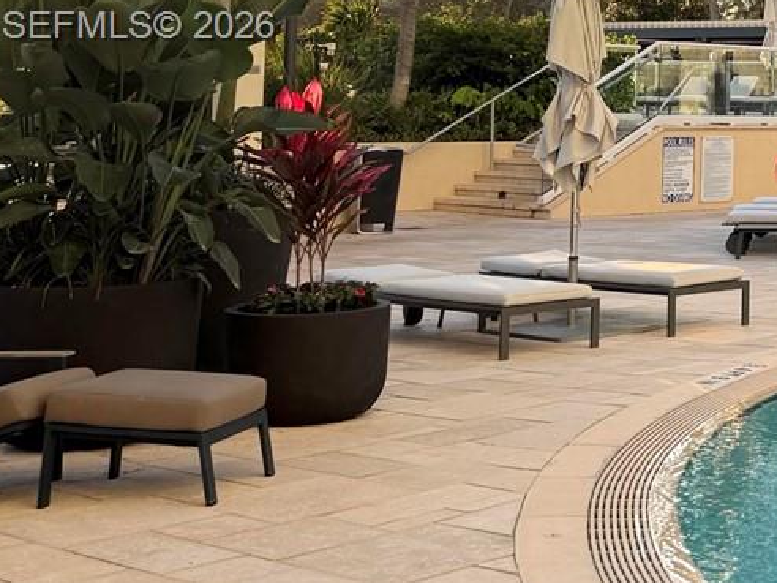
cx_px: 1047
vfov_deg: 18.5
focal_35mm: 78
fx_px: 1751
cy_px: 28
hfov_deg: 22.1
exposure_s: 1/1174
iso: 100
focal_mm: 6.76
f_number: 1.78
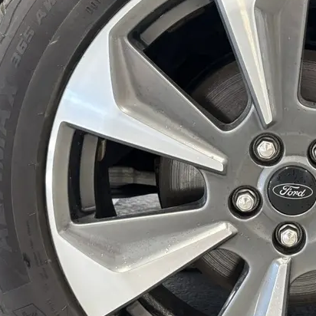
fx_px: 692
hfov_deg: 24.8
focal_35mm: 67
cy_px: 162
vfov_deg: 25.7
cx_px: 297
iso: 200
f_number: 1.6
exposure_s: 1/60
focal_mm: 5.96
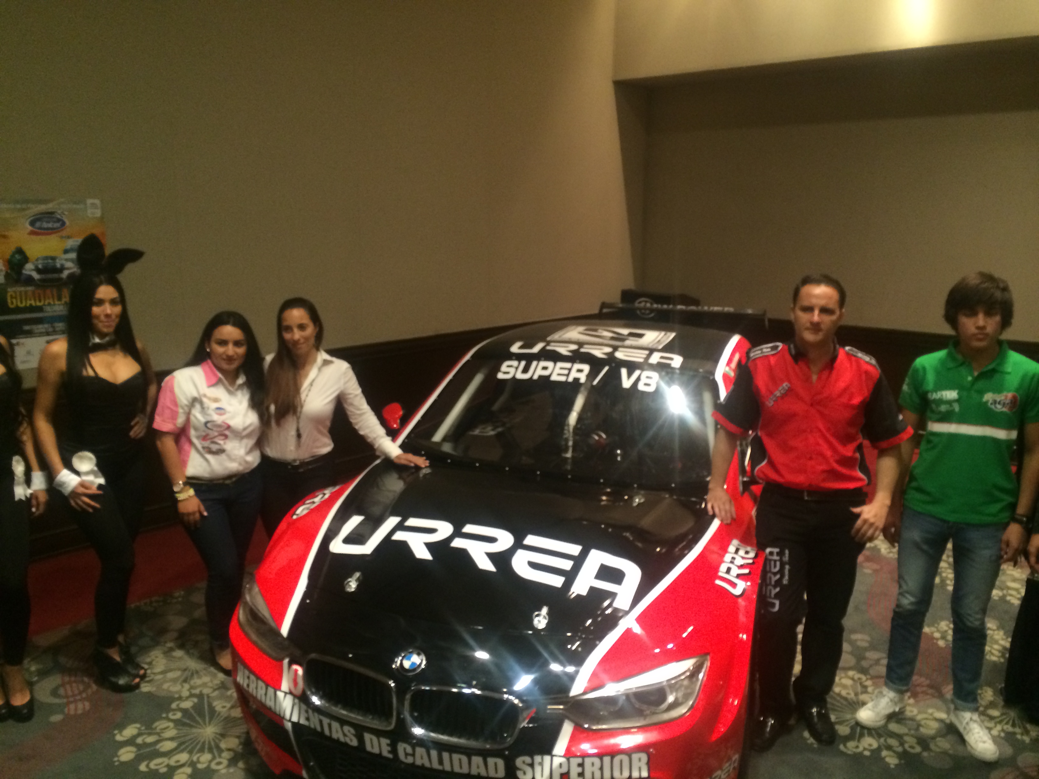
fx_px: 900
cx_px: 520
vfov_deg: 46.8
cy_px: 390
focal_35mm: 30
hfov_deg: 60.0
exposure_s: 1/30
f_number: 2.2
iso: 250
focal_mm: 4.12
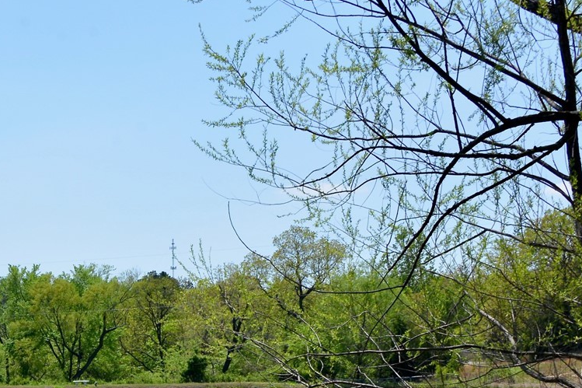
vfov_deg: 15.1
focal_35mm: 87
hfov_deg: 22.4
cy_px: 488
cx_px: -10
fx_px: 1406
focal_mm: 32
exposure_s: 1/500
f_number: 11
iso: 320
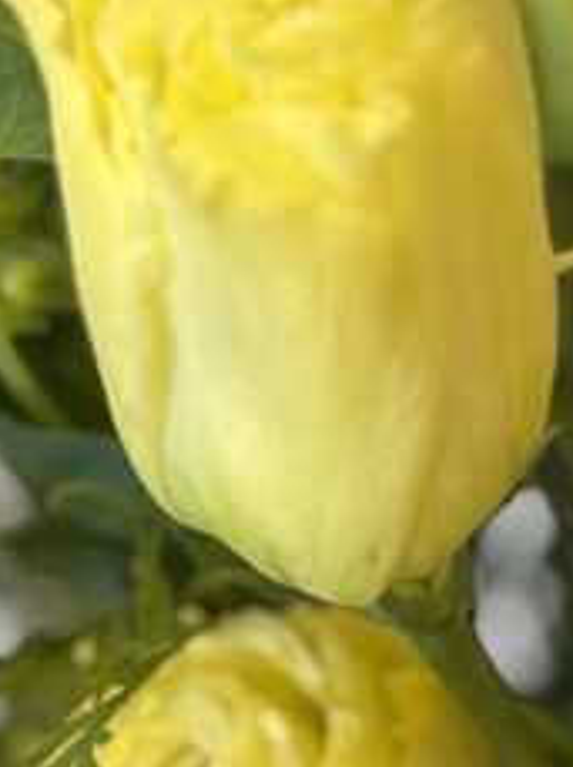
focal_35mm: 233
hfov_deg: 6.3
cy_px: 851
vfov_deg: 8.4
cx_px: 607
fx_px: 5157
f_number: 1.6
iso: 64
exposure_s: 1/60
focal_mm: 5.96
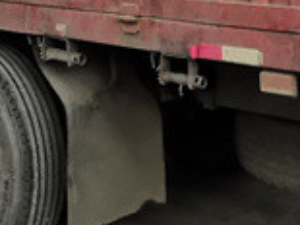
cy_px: -192
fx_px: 762
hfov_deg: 22.3
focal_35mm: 88
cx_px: 132
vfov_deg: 14.5
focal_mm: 2.26
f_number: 2.2
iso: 200
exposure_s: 1/60
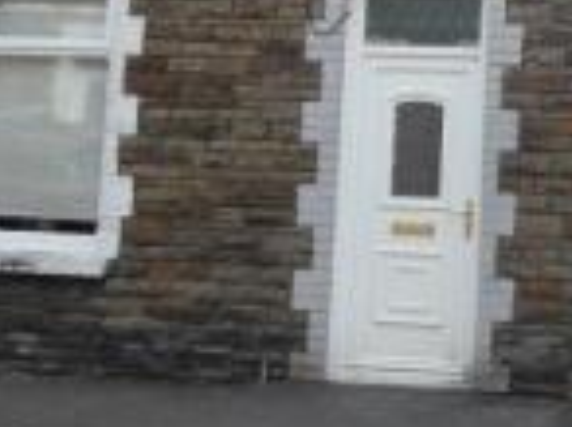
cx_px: 684
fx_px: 1320
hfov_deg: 22.5
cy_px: -14
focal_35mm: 80
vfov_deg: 17.9
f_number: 2.8
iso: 80
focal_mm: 3.6
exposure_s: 1/800
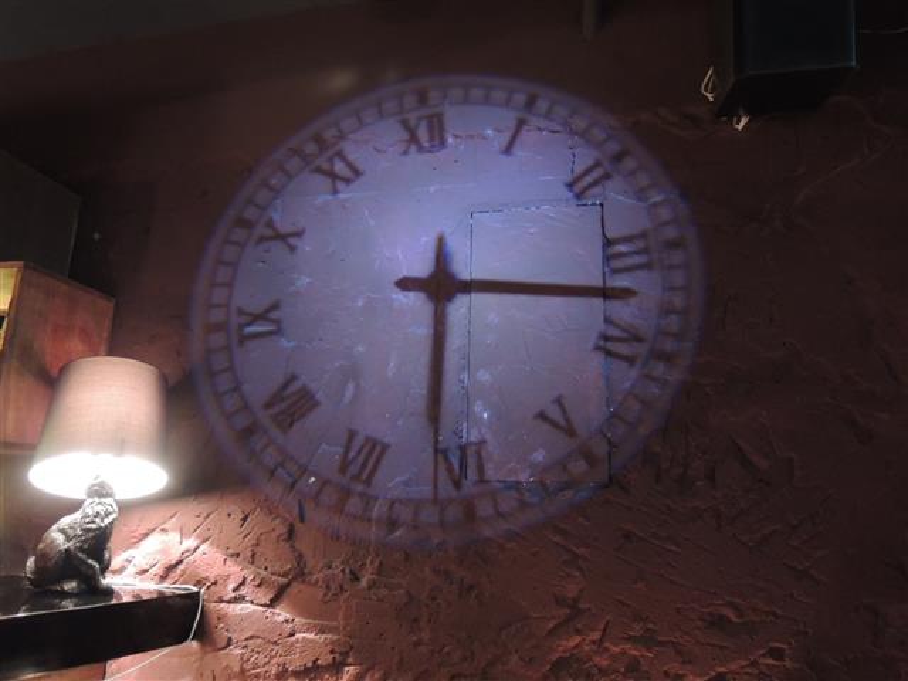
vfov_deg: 56.8
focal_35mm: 24
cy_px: 340
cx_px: 454
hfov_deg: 71.6
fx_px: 630
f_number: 1.8
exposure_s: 1/5
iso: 800
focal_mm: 4.3
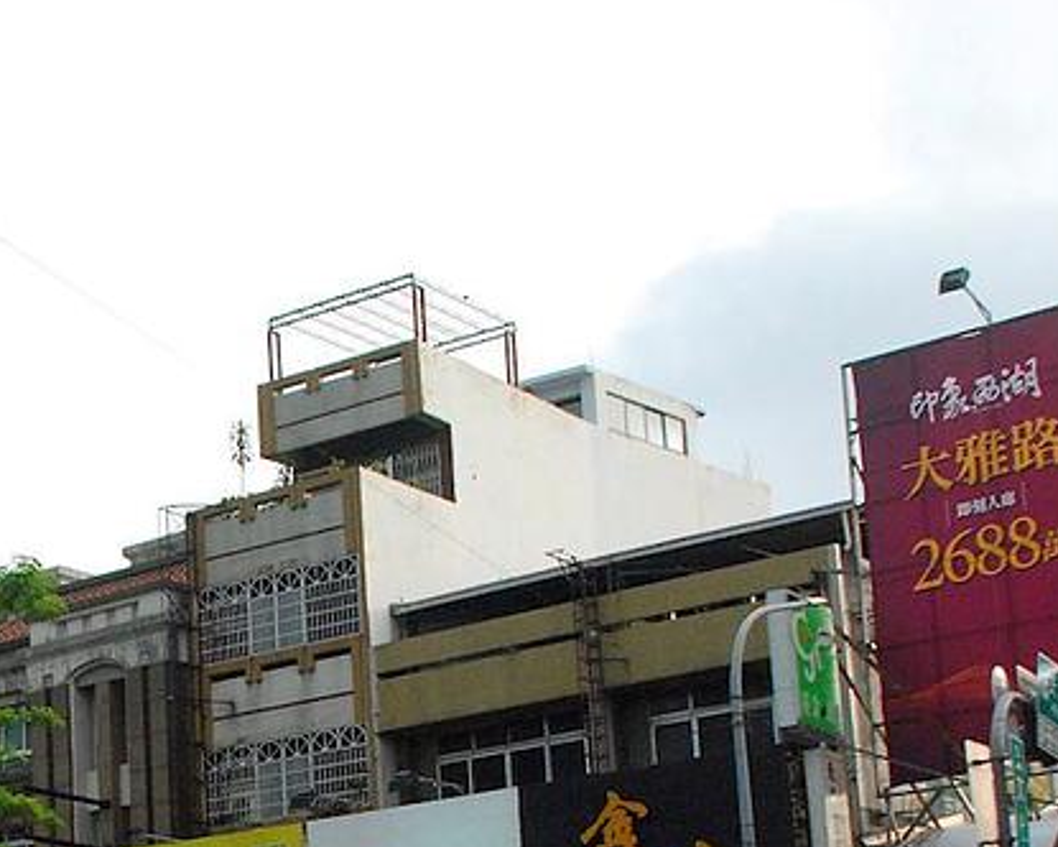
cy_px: 844
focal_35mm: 68
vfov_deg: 21.7
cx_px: 125
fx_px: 2129
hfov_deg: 27.0
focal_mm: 20
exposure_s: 1/1000
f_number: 3.8
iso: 1250
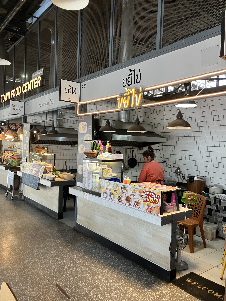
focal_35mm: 28
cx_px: 113
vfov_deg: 63.4
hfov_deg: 49.7
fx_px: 244
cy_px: 150
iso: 64
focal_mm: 3.99
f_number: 1.8
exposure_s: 1/50
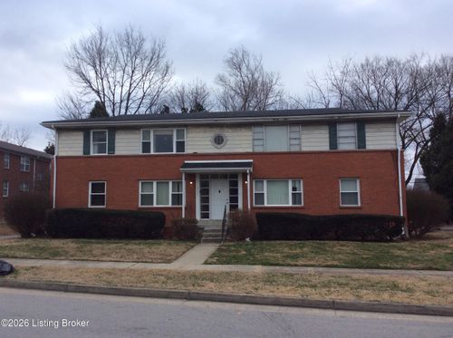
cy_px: 169
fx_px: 418
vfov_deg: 44.0
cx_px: 226
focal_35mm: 32
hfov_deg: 56.9
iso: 32
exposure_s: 1/374
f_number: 2.4
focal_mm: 3.3
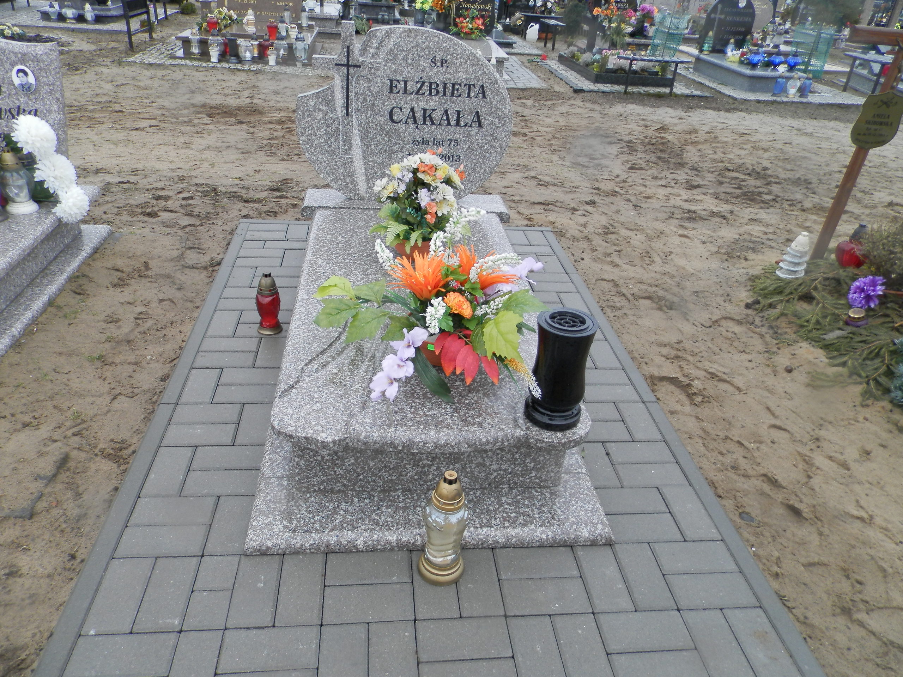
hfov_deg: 69.4
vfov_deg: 54.9
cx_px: 452
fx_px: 652
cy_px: 338
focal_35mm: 25
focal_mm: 4.5
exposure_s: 1/30
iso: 80
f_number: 3.1
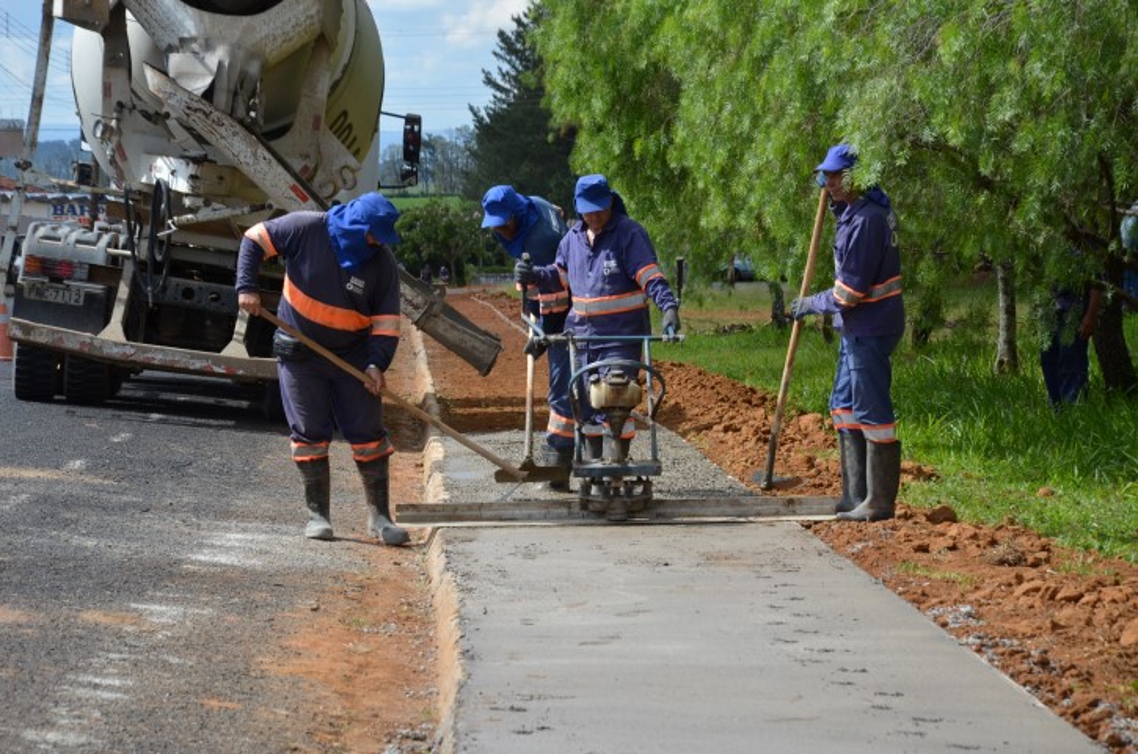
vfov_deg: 12.1
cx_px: 569
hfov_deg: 18.2
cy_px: 377
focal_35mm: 112
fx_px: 3548
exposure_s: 1/250
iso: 160
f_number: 8
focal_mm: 75
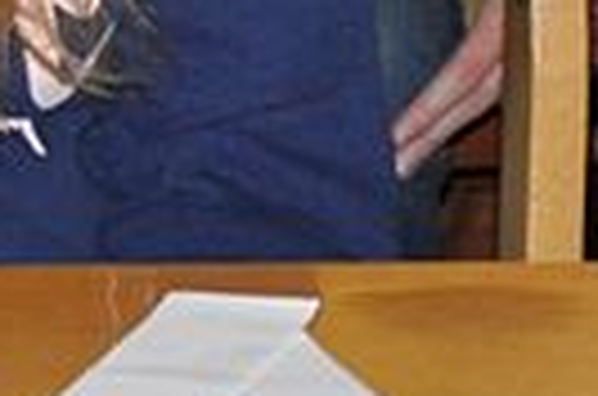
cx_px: -342
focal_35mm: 500
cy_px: -754
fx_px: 8286
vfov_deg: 2.7
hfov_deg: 4.1
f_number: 5
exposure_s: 1/60
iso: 1600
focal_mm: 52
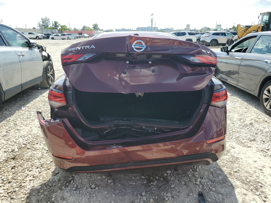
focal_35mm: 26
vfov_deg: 53.1
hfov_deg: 67.3
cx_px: 136
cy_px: 102
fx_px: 204
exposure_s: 1/2000
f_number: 1.5
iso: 50
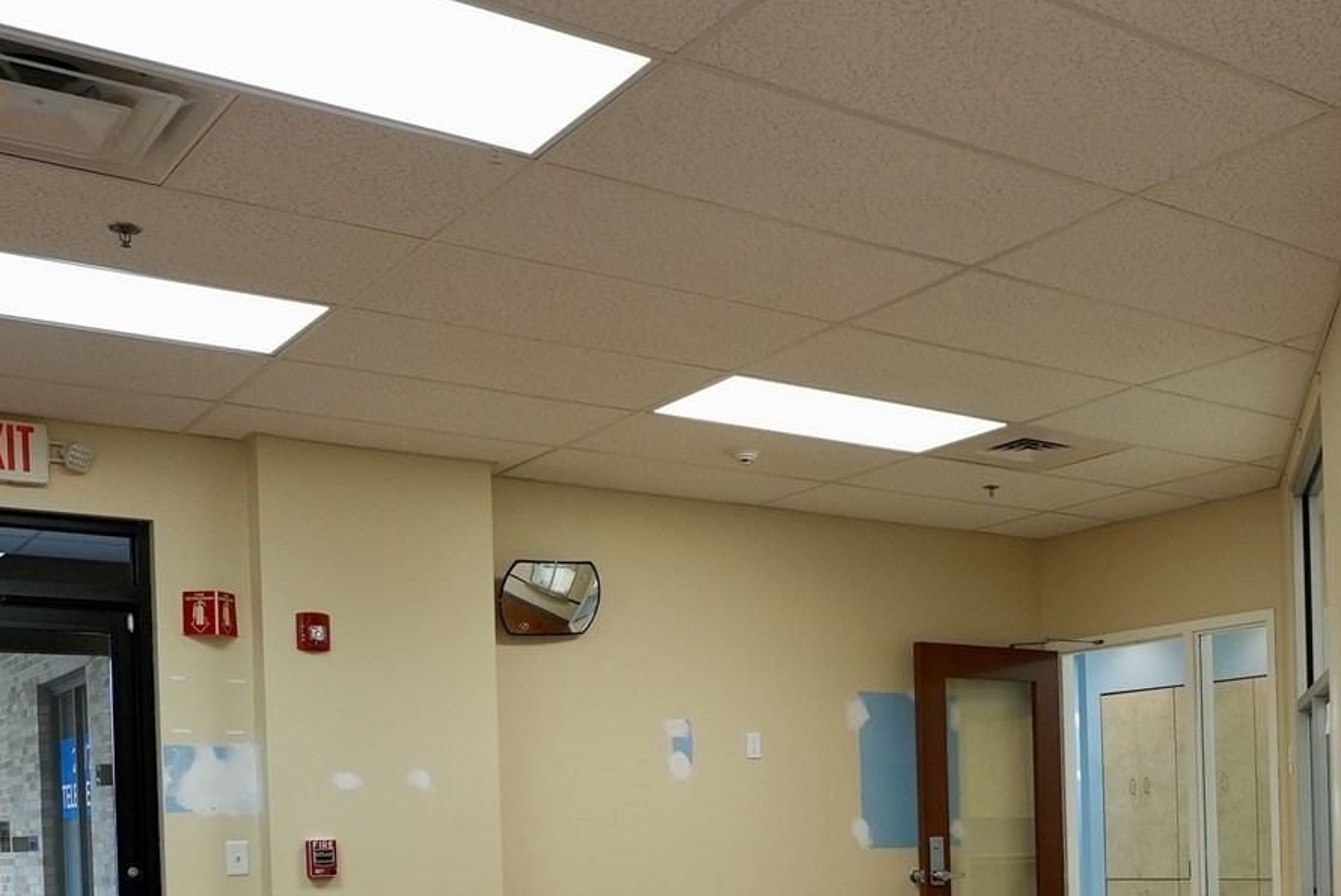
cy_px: 867
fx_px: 1715
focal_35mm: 46
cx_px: 1011
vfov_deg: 27.8
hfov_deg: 41.4
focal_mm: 20
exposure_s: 1/125
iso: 800
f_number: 4
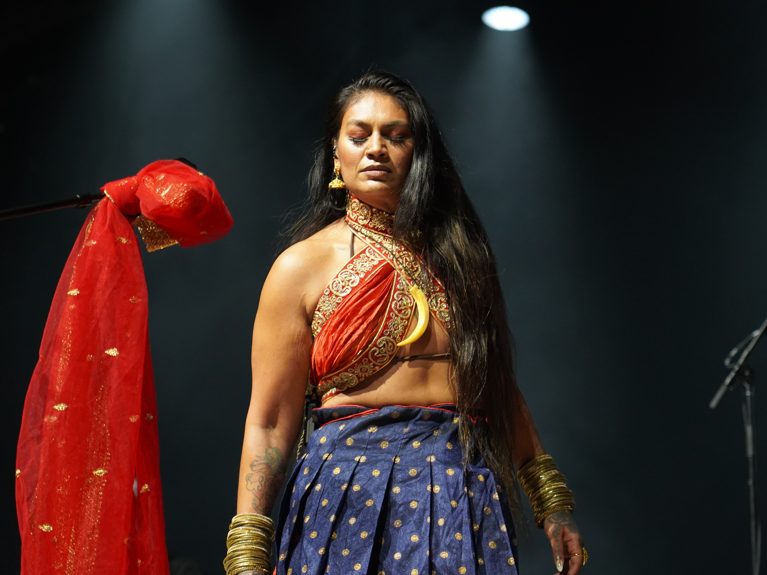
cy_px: 287
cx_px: 420
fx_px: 2526
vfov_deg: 13.0
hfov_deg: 17.3
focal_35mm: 114
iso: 3200
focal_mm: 105
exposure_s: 1/160
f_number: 4
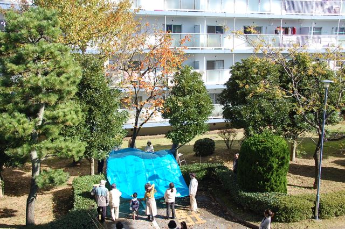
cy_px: 114
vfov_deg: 36.8
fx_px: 345
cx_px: 172
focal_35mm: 36
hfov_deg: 53.2
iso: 200
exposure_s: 1/200
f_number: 7.1
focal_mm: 24
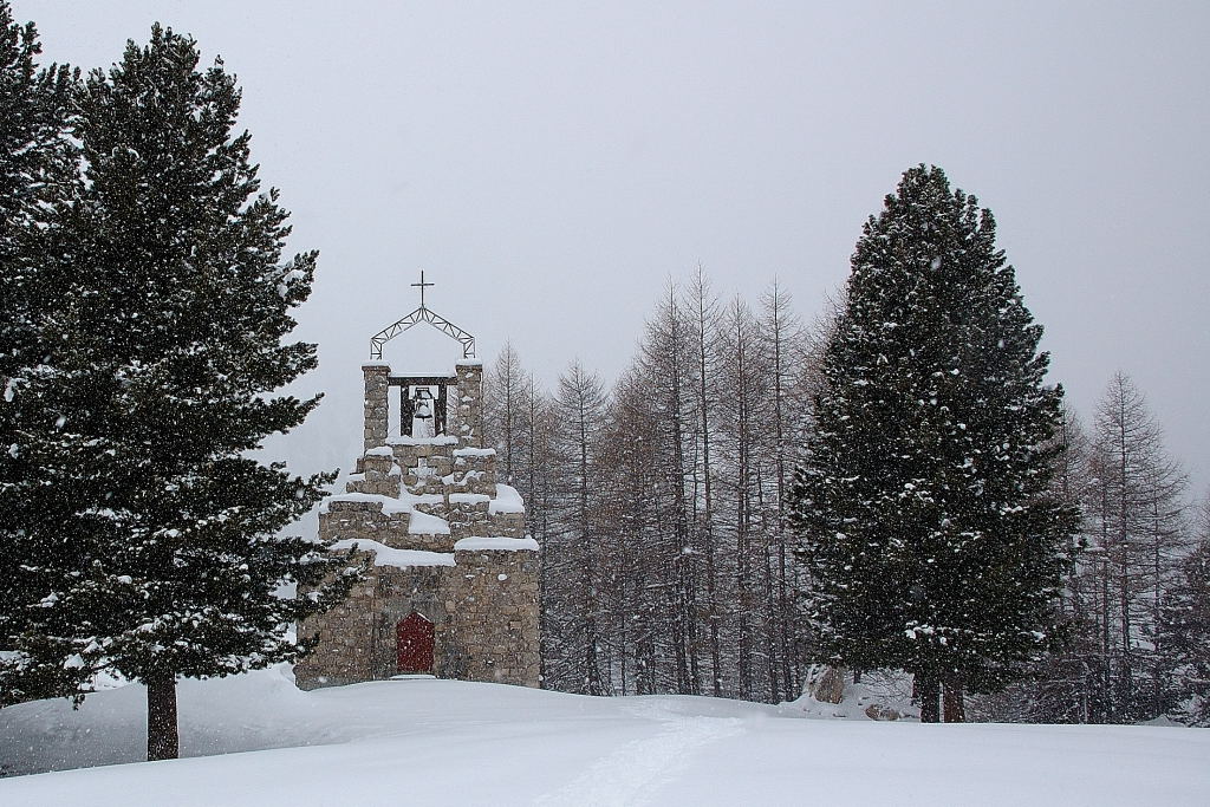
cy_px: 404
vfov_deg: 40.0
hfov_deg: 57.2
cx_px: 605
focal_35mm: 33
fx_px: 1109
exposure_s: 1/400
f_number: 10
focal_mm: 22
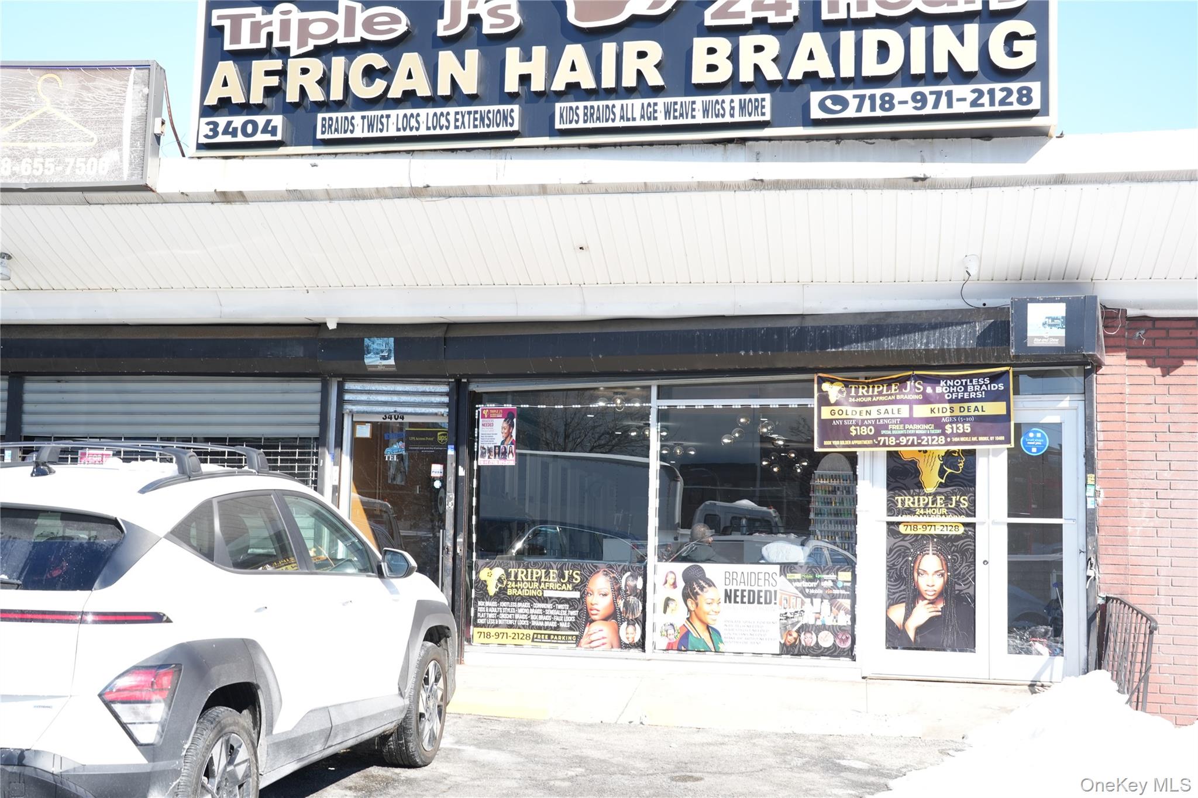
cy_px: 399
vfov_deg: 27.0
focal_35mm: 50
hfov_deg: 39.6
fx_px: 1664
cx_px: 599
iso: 250
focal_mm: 50
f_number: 6.3
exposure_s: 1/250
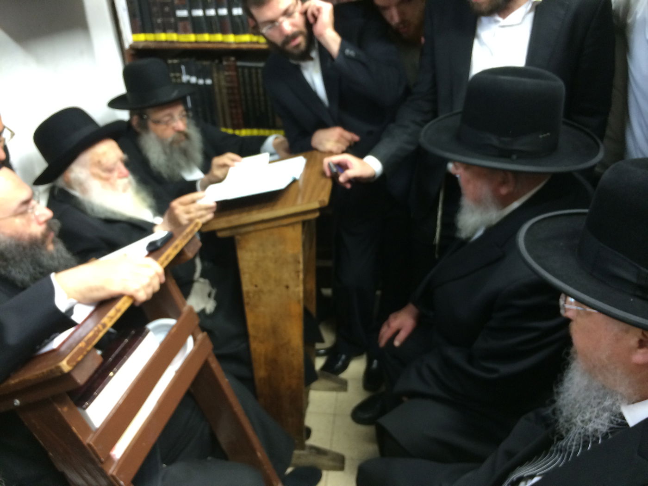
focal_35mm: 30
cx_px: 324
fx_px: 562
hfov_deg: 60.0
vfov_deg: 46.8
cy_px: 243
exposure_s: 1/30
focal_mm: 4.12
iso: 160
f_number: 2.2
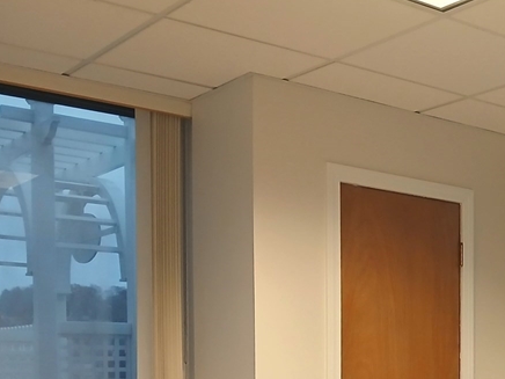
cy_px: 401
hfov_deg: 28.7
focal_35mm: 61
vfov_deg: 22.8
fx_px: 890
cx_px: 555
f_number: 1.8
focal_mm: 3.98
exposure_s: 1/60.2
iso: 250
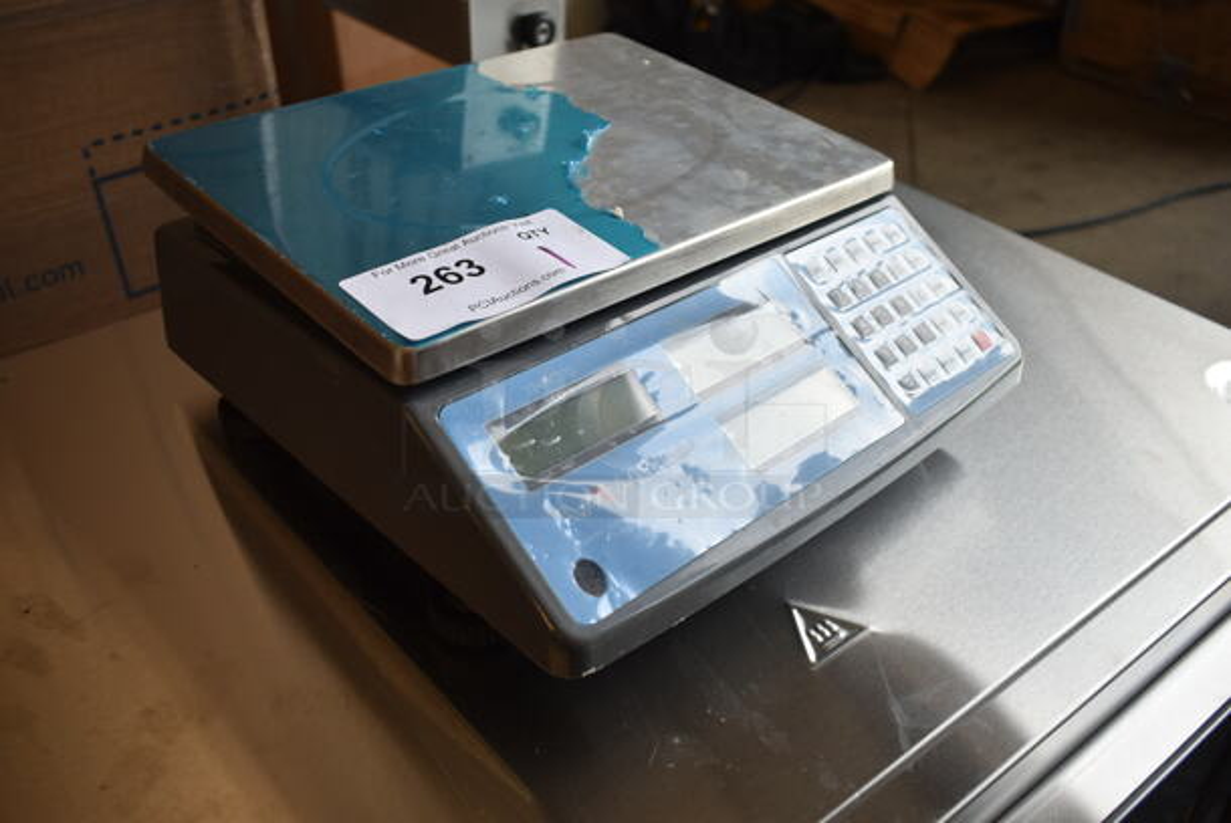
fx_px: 1129
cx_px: 616
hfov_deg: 57.2
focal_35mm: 33
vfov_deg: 40.1
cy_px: 412
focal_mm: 22
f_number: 3.8
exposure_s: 1/125
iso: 140
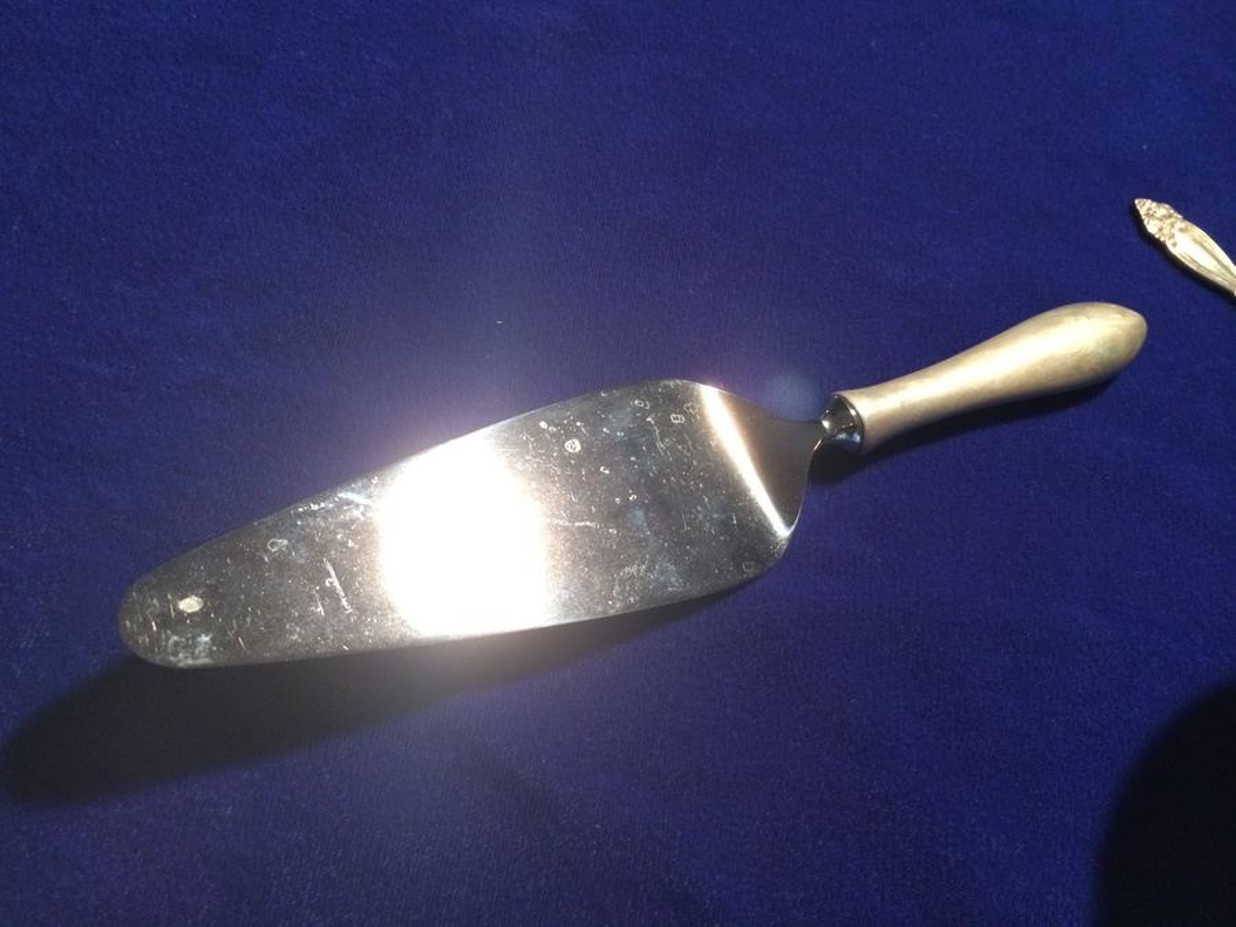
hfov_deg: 60.0
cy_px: 464
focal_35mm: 30
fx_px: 1071
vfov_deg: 46.8
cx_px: 618
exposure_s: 1/30
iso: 320
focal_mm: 4.12
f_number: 2.2
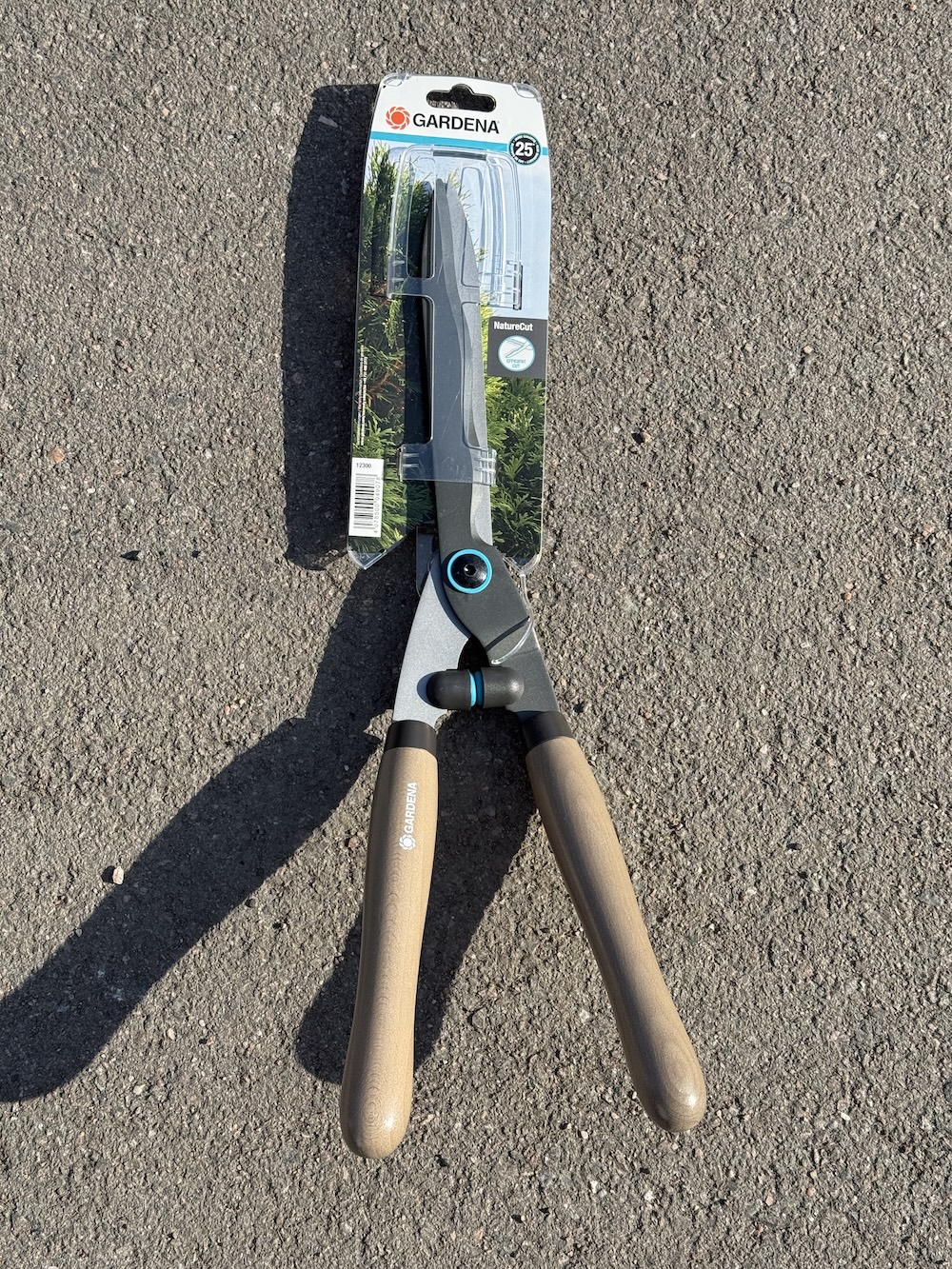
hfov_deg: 30.3
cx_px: 476
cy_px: 634
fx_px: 1760
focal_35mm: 48
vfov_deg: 39.7
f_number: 1.78
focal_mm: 6.76
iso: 80
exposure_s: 1/2577
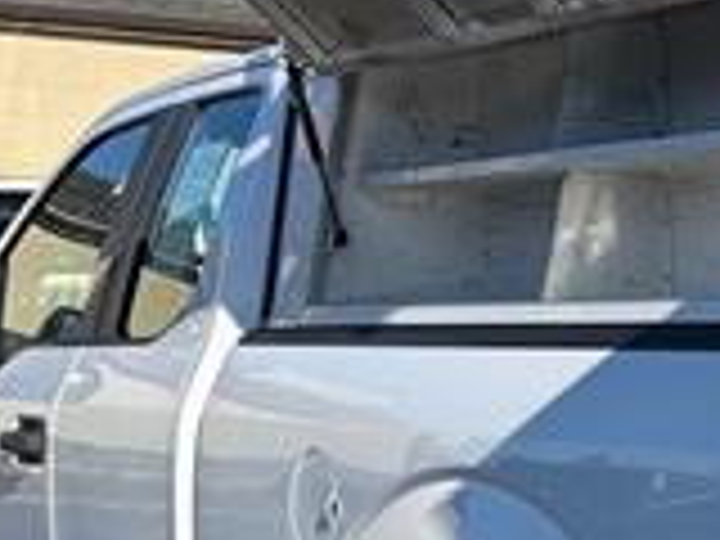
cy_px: 328
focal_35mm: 96
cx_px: 1138
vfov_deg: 15.4
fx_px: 1997
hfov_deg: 17.9
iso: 80
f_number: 1.78
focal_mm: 6.76
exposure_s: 1/5319
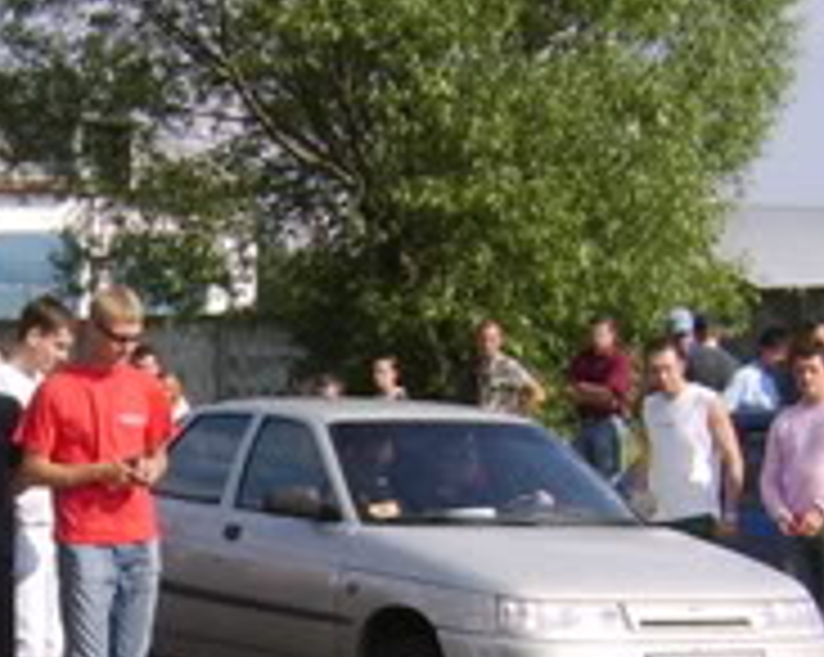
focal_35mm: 106
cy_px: 500
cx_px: 41
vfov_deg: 14.4
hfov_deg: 17.8
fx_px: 2582
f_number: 6.7
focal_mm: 8.13
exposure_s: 1/297
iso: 71
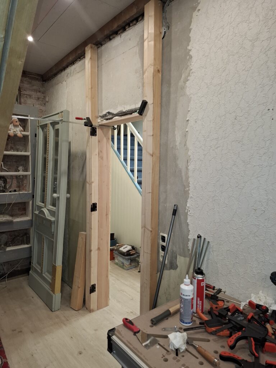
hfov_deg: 58.9
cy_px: 184
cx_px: 138
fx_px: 245
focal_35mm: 23
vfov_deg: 73.9
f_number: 1.8
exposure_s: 1/50
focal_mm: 5.54
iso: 50
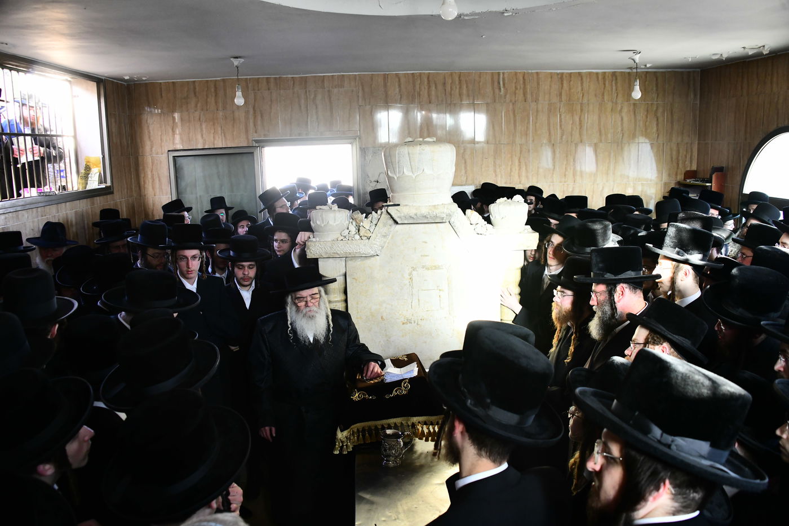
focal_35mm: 28
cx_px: 394
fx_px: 614
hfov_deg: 65.5
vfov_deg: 46.4
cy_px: 263
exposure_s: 1/100
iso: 2500
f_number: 5.6
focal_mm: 28
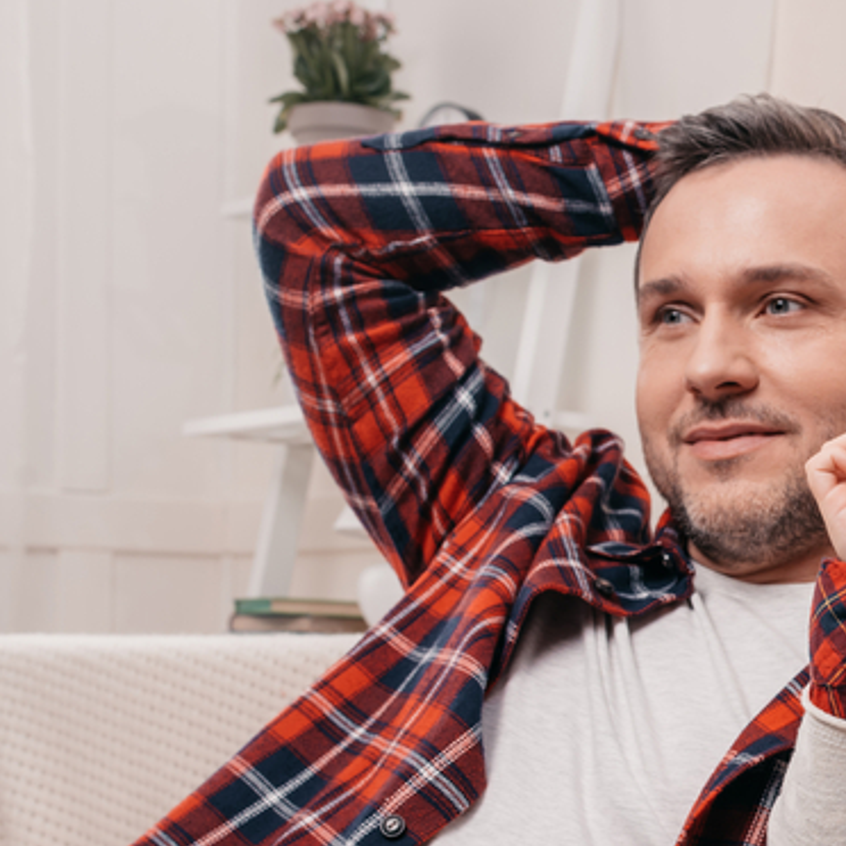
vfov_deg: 21.5
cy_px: 620
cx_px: 893
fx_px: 2212
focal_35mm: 80
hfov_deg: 20.8
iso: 100
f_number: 6.3
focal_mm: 35
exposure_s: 1/200
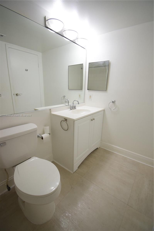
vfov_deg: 100.4
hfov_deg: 77.3
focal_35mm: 15
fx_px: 96
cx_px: 77
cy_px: 116
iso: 560
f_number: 4.5
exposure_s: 1/60
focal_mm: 10
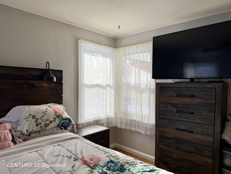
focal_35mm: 24
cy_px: 87
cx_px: 116
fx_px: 160
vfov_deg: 56.8
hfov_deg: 71.6
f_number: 1.78
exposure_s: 1/931
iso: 100
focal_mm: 6.76
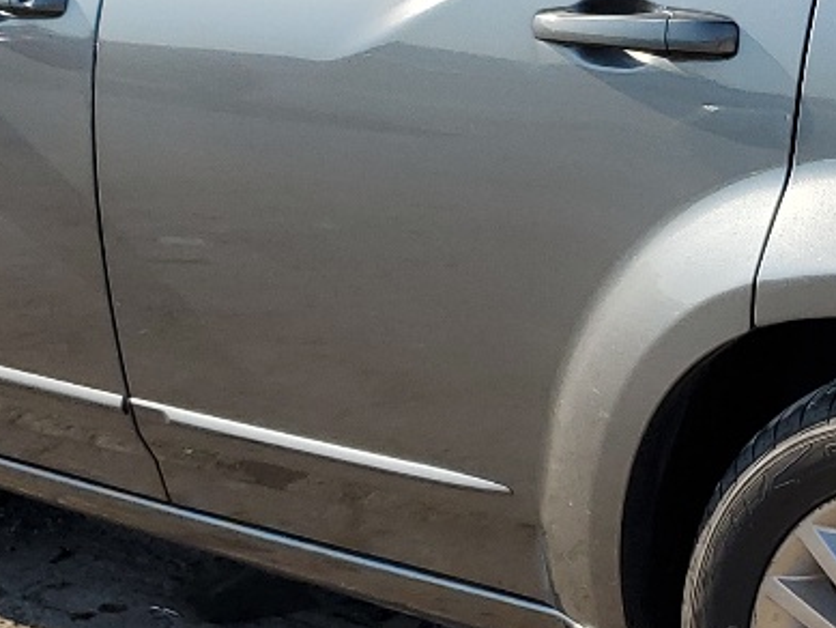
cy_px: 241
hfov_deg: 17.8
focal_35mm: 107
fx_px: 2585
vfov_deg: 13.8
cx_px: 883
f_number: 1.5
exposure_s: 1/3333
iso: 50
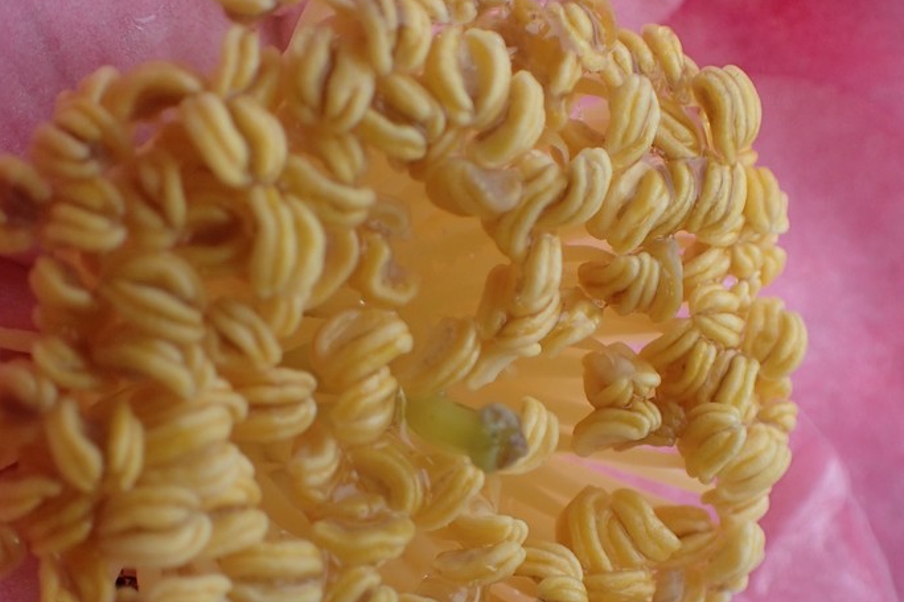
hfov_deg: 31.9
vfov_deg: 21.4
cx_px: 461
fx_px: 1582
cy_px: 428
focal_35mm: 63
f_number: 2.3
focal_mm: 5.5
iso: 100
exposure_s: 1/320
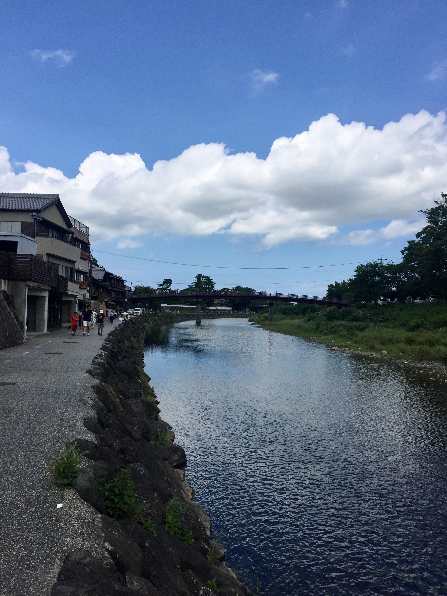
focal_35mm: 29
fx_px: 499
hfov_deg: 48.2
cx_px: 224
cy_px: 298
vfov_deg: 61.7
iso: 32
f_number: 2.2
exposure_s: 1/3597
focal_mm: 4.15
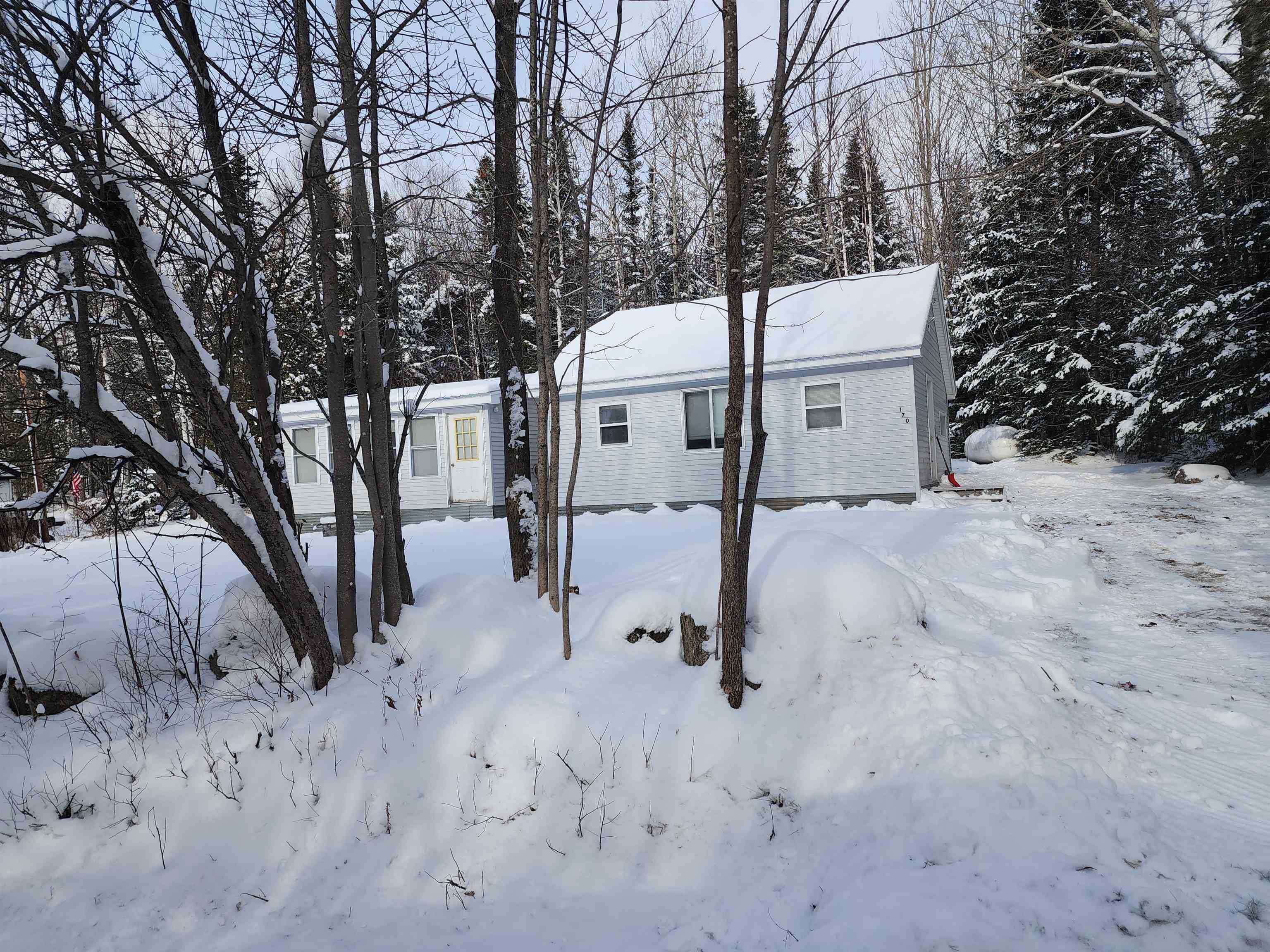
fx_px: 844
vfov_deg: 58.9
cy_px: 476
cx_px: 635
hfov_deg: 73.9
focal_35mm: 23
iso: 12
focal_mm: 6.4
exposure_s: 1/765
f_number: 1.8
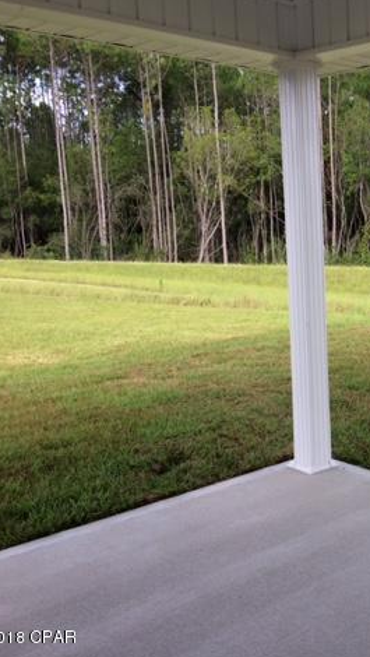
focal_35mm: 43
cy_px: 330
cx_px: 412
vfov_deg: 47.3
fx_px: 749
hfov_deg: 25.6
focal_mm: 4.15
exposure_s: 1/130
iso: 32
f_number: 2.2
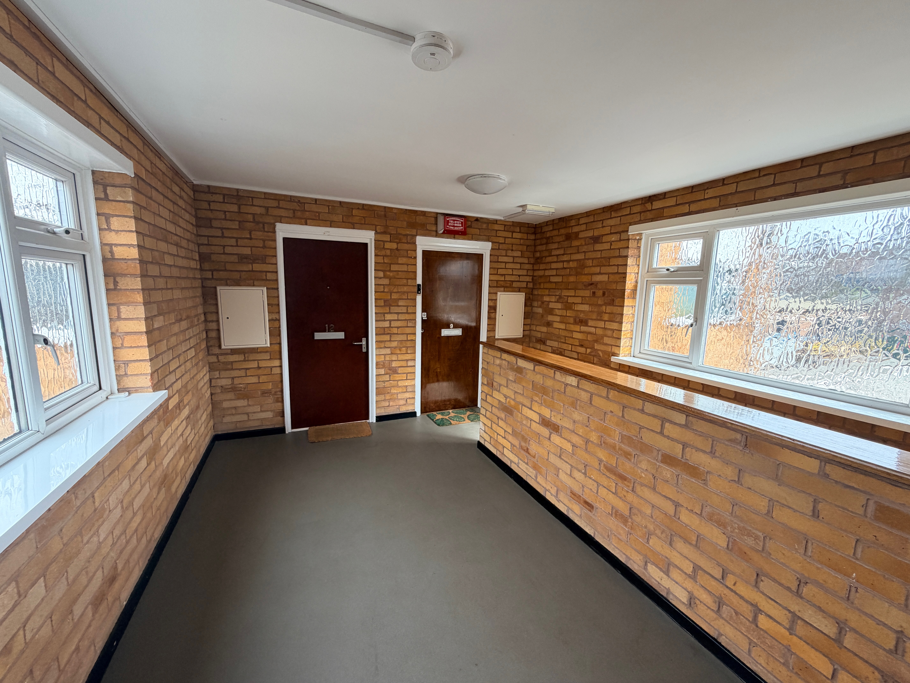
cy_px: 342
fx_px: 368
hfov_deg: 102.1
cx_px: 455
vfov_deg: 85.7
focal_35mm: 14
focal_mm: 2.22
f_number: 2.2
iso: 100
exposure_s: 1/121
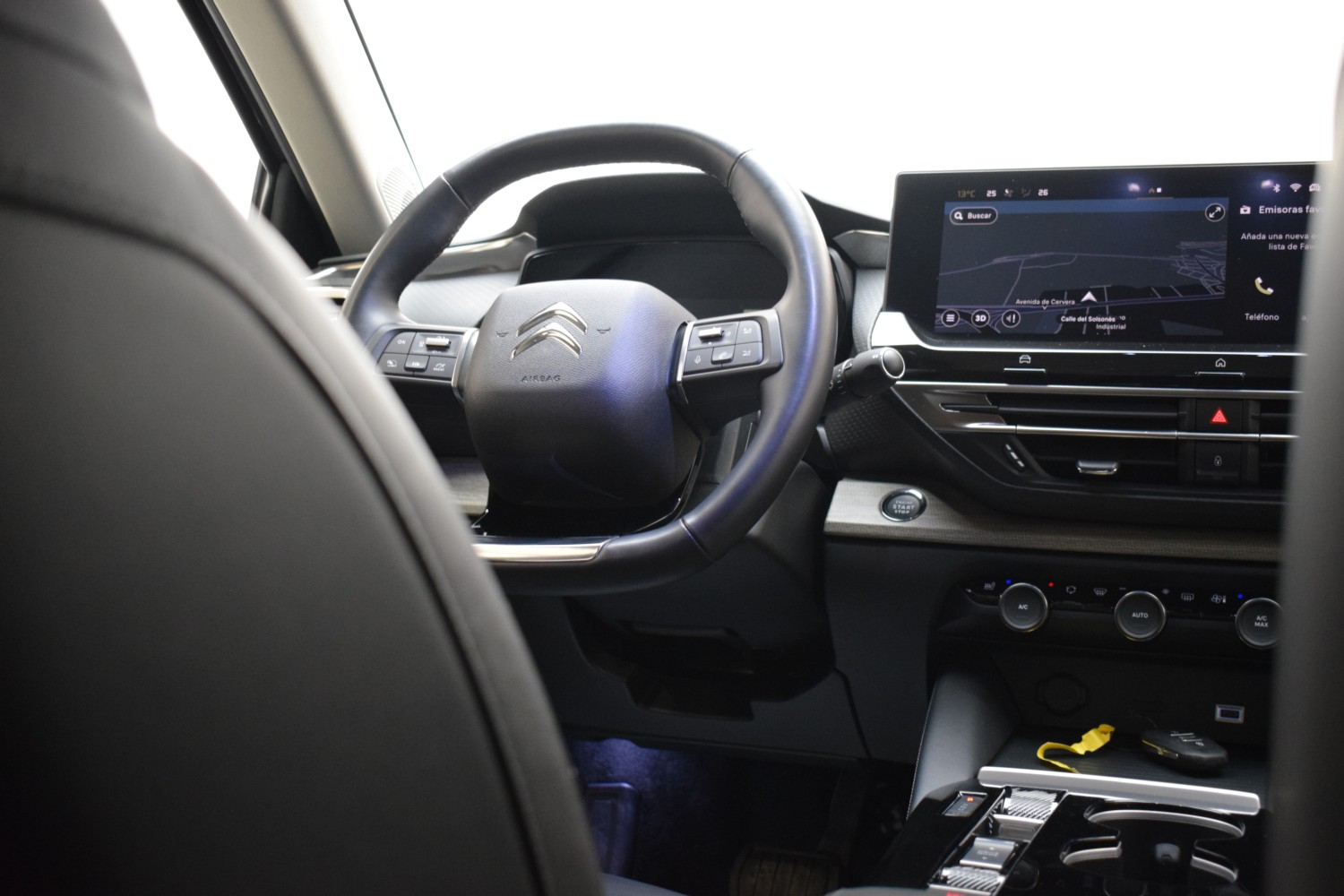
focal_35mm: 42
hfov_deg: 46.4
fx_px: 1568
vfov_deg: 31.9
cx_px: 672
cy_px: 448
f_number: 4.2
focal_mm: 28
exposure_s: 1/30
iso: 2500
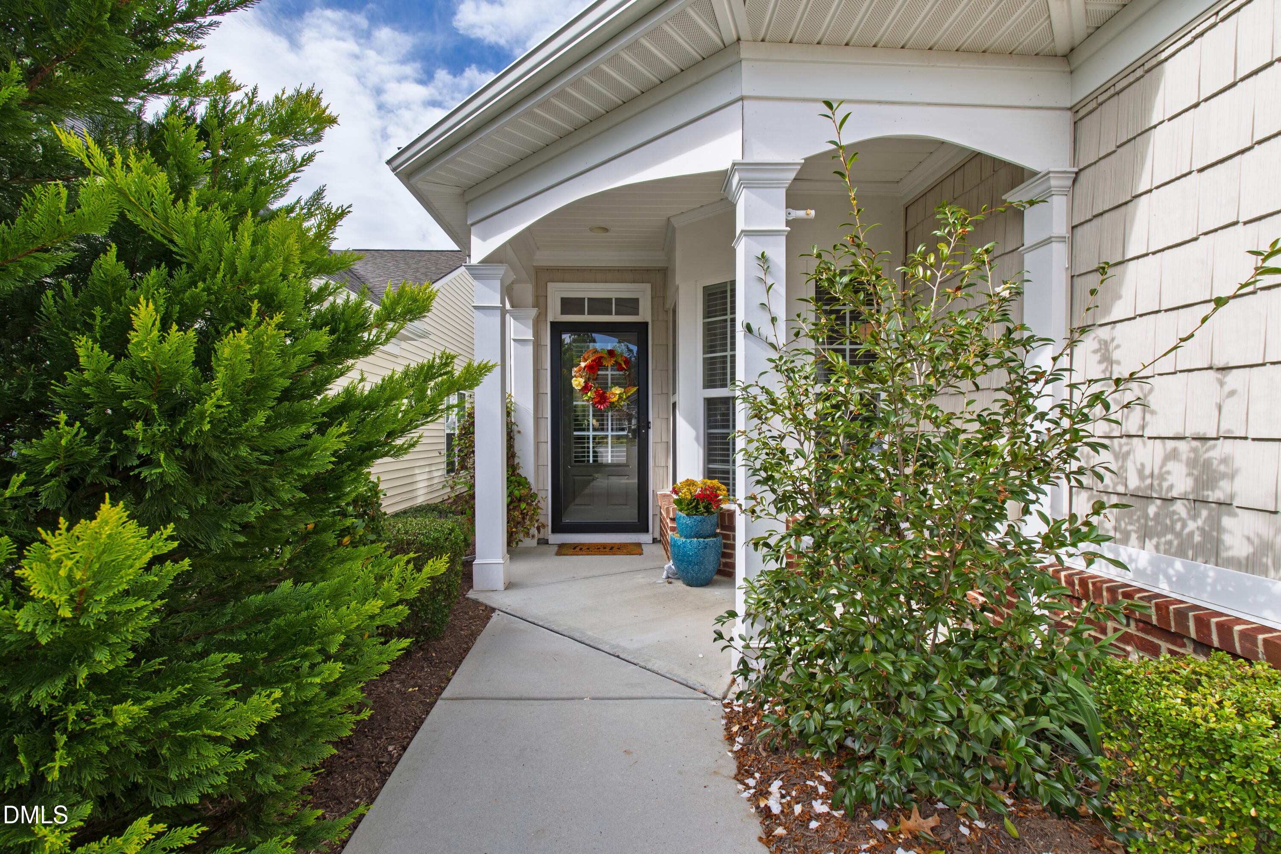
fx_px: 534
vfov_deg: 77.3
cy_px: 427
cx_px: 640
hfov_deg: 100.4
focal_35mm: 15
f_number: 8
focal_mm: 10
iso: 100
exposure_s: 1/125
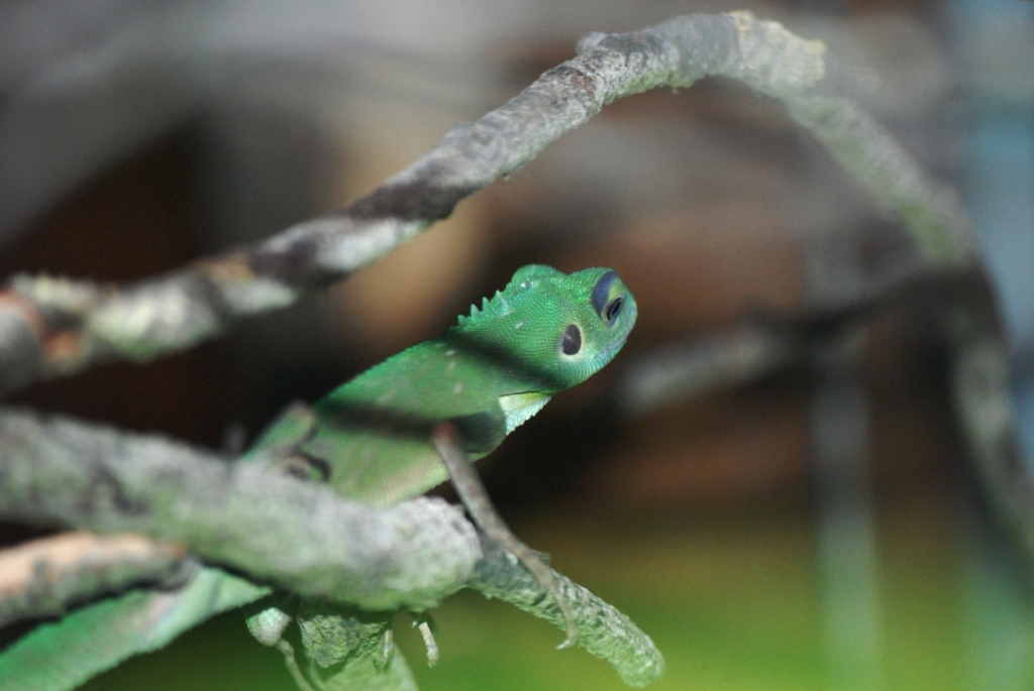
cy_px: 346
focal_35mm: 330
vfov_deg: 4.2
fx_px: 9488
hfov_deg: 6.2
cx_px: 517
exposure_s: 1/160
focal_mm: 220
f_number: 5.3
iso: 1600
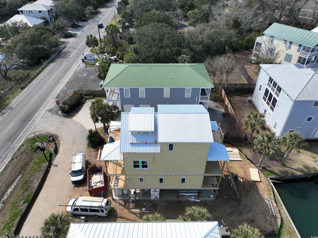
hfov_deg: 71.6
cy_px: 119
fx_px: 220
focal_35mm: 24
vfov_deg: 56.8
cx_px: 159
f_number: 2.8
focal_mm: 12.29
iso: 200
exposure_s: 1/1600
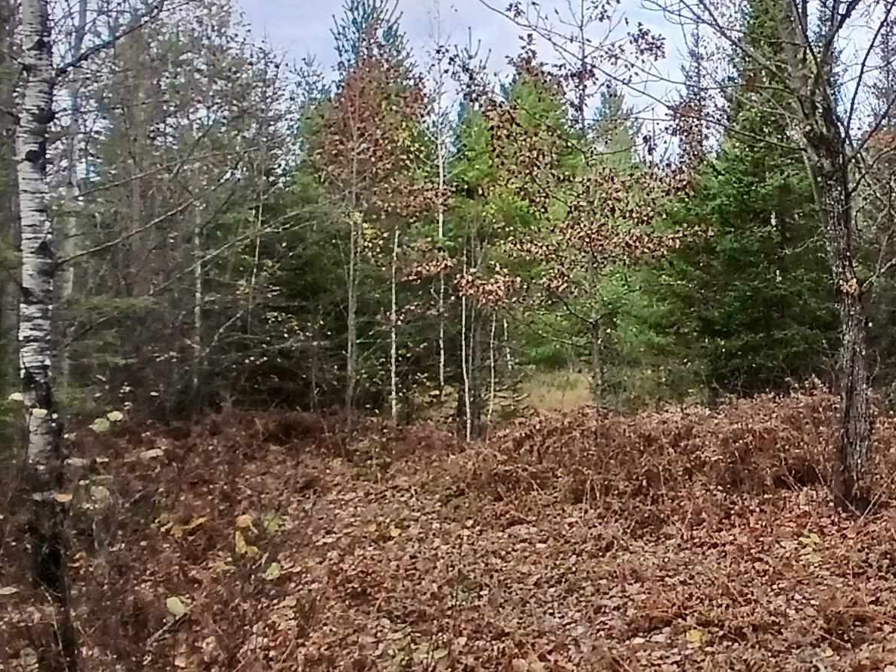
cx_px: 792
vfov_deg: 38.5
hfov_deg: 45.8
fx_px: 958
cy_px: 278
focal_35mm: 37
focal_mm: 1.4
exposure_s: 1/666
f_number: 2.2
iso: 50
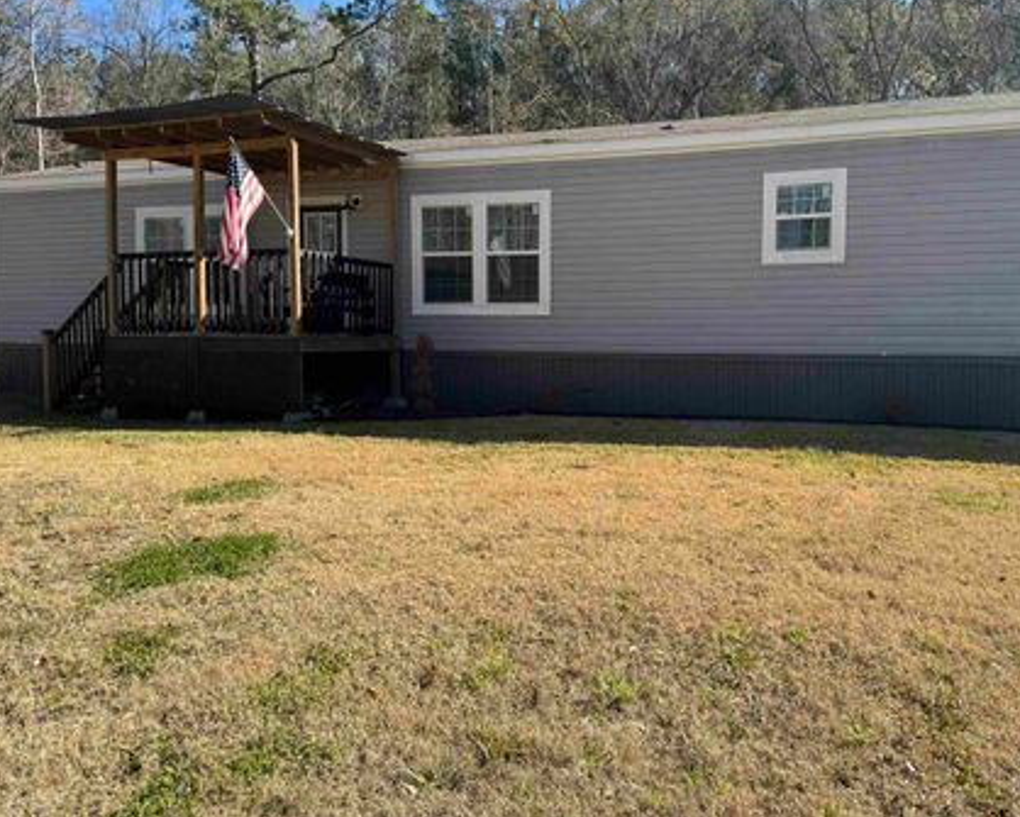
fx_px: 846
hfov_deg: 61.8
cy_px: 365
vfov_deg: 51.5
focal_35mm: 28
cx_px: 598
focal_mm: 6.76
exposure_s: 1/2415
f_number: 1.78
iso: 80
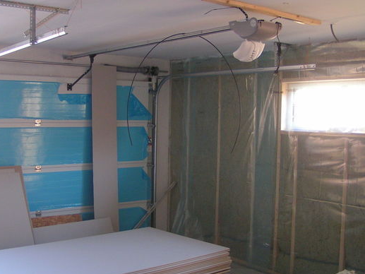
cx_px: 150
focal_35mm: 47
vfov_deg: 30.9
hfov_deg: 40.3
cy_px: 136
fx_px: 496
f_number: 2.8
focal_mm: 5.8
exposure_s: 1/40
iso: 125
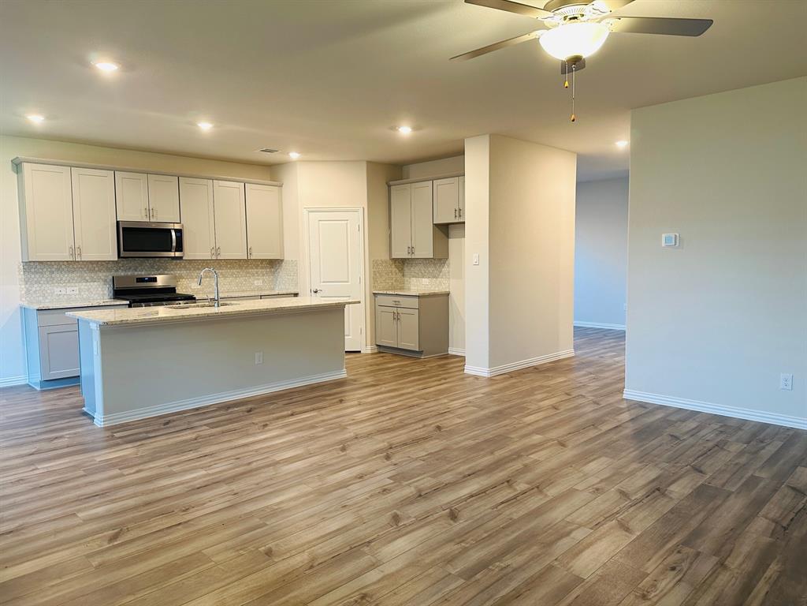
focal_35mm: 24
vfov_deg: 56.8
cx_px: 404
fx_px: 560
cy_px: 303
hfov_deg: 71.6
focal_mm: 6.86
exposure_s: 1/60
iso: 200
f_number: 1.78
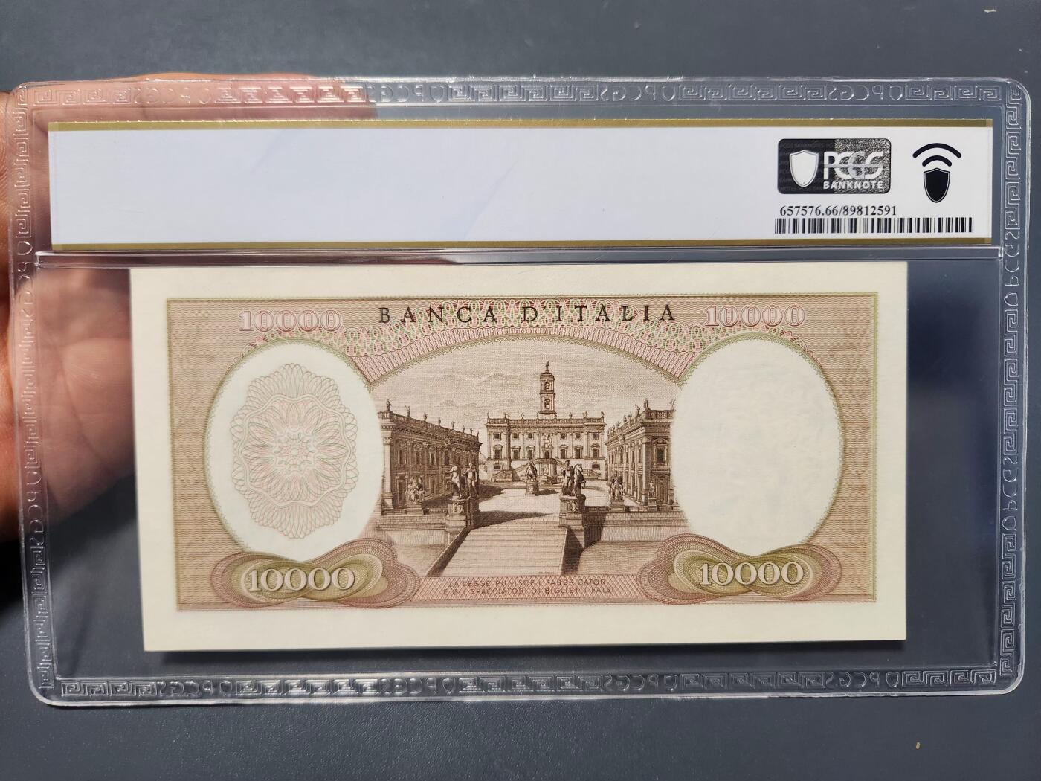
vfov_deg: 58.9
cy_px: 390
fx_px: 692
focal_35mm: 23
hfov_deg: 73.9
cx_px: 520
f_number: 1.8
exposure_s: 1/101
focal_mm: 5.4
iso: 320
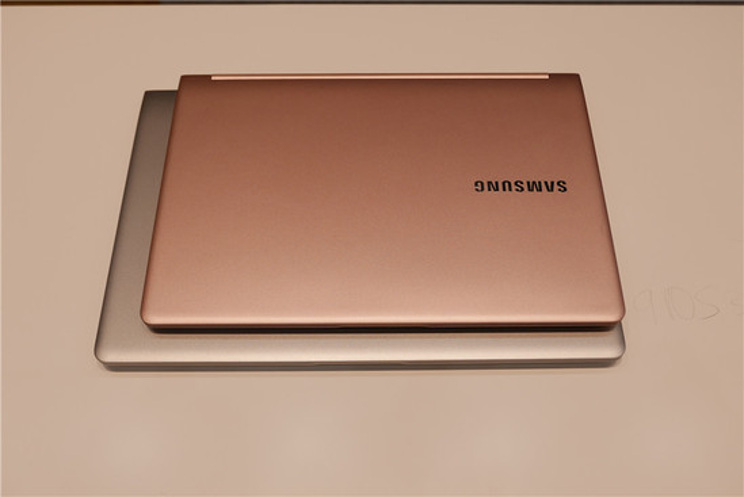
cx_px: 372
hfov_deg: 50.7
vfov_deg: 35.1
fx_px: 786
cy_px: 248
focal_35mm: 38
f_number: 3.2
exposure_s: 1/125
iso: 200
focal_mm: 17.2
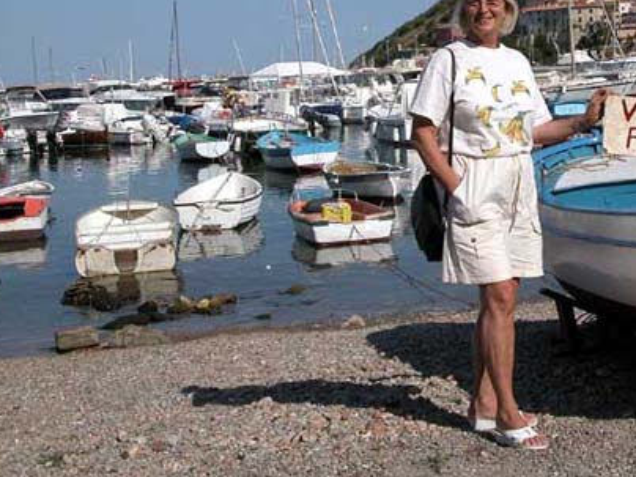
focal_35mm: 66
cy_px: 117
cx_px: 450
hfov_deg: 29.1
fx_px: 1213
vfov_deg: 22.0
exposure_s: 1/736
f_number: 7.3
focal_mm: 10.7
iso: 100
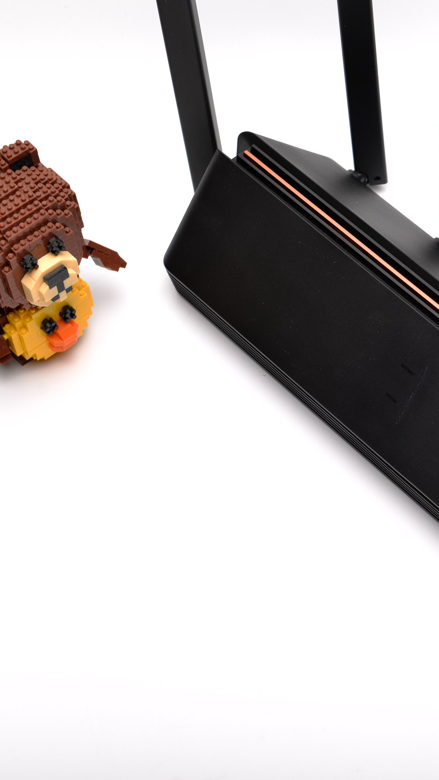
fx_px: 2028
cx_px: 479
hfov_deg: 12.2
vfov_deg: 21.8
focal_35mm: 98
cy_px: 390
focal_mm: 62
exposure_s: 1/160
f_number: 8
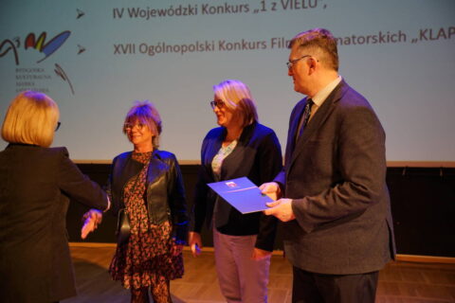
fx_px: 543
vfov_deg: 31.2
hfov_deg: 45.4
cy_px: 152
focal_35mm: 43
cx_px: 228
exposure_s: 1/100
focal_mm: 43
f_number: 2.8
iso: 400
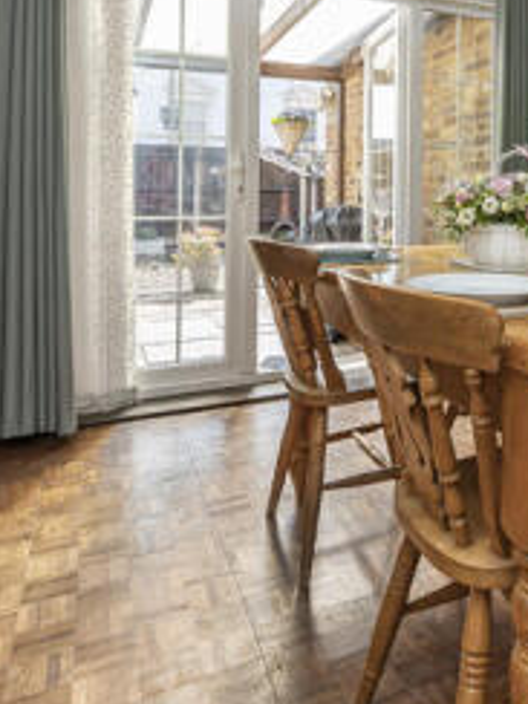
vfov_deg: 57.2
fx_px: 630
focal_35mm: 31
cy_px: 238
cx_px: 478
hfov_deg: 41.7
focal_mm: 12
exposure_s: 1/60
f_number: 9
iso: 320
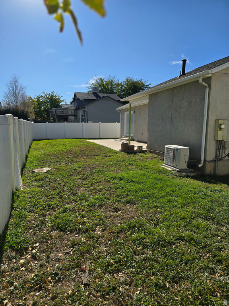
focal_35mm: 23
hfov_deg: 58.9
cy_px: 153
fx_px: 203
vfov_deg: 73.9
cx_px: 114
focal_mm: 6.3
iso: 12
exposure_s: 1/1084
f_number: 1.7
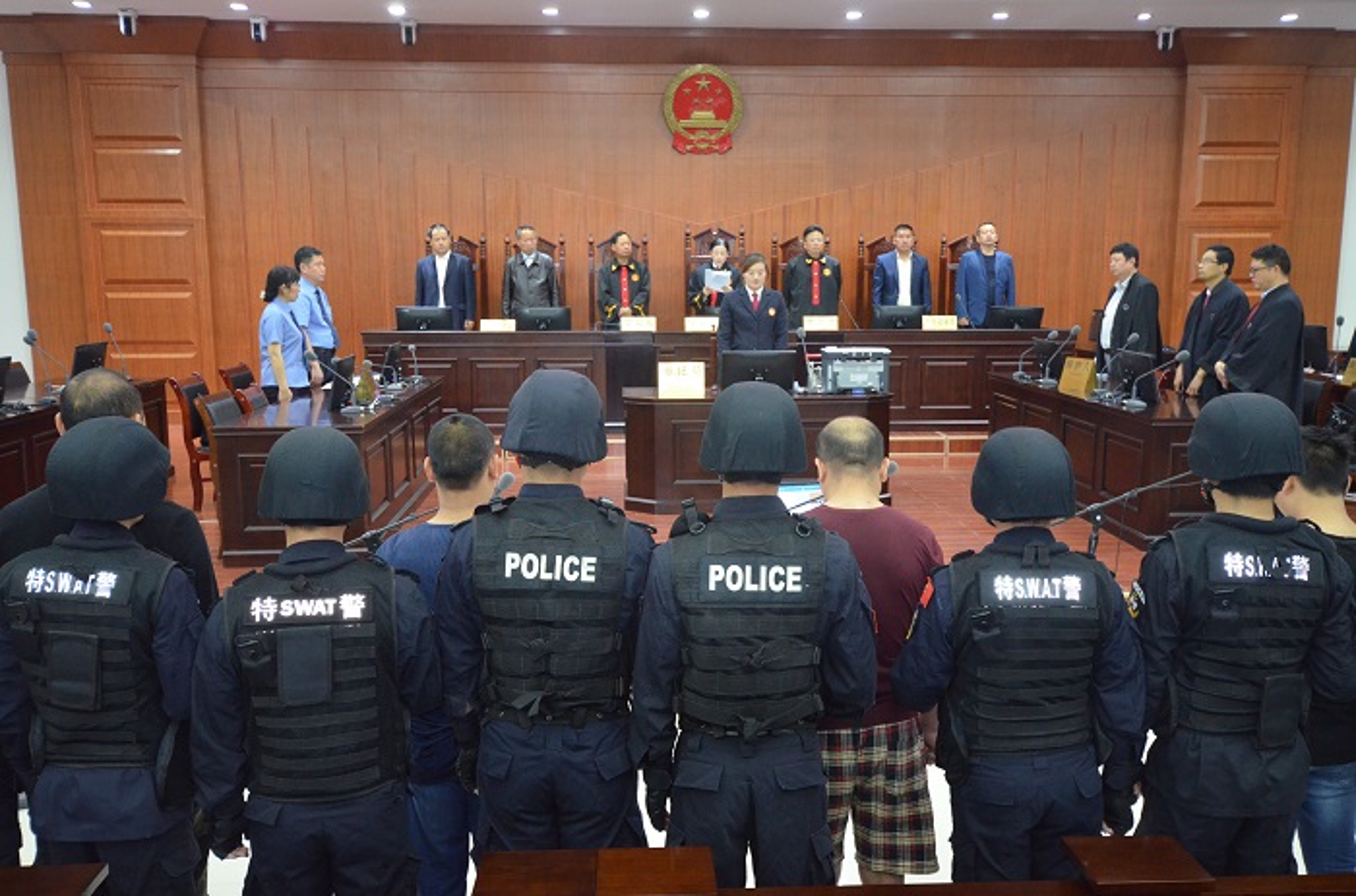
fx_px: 1240
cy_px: 448
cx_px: 678
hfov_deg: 57.3
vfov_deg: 39.8
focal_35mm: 33
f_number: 4.5
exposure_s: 1/60
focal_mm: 22
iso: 2800
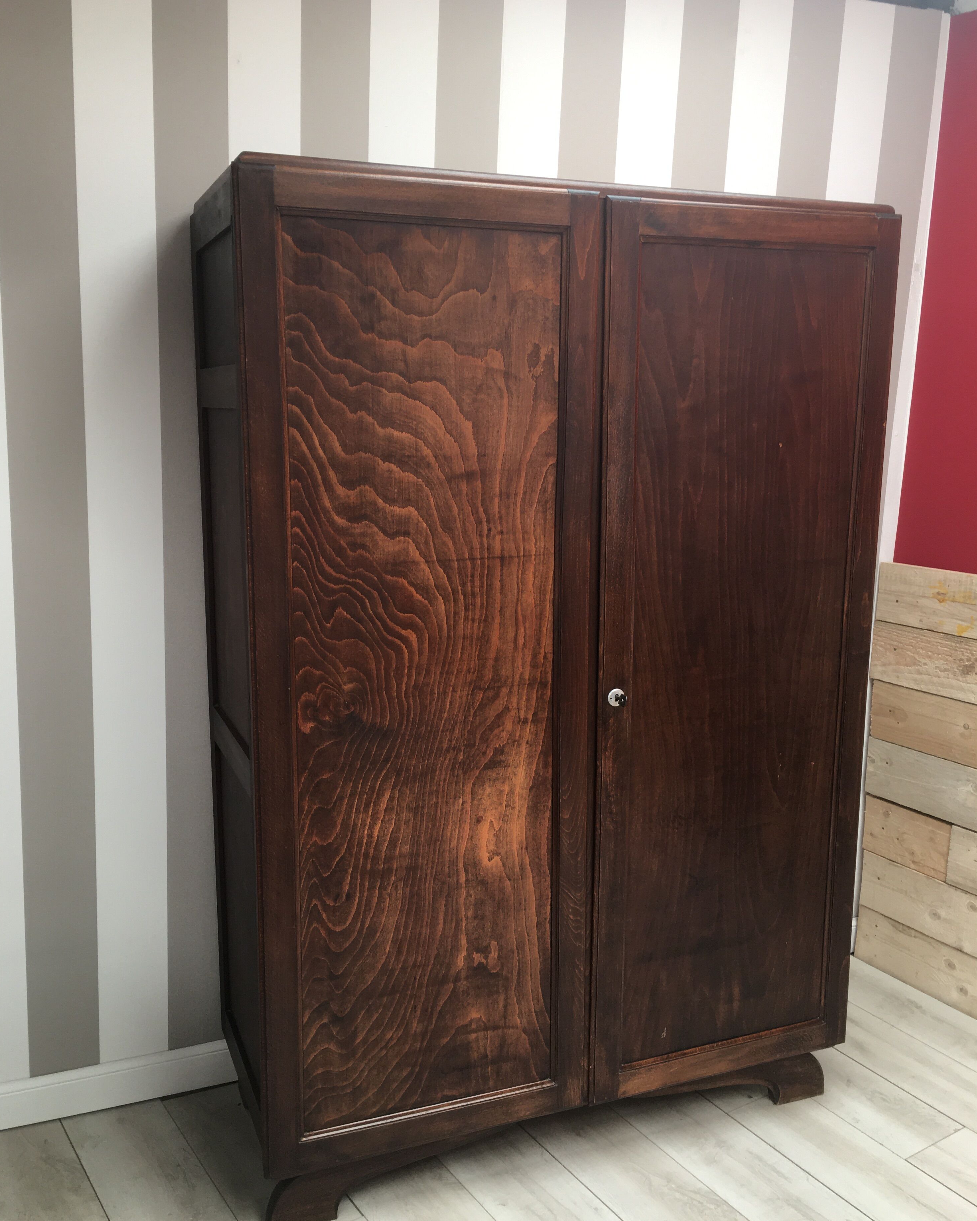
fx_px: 1121
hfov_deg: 47.1
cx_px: 478
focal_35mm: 31
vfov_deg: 57.2
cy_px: 621
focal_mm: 4.15
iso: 40
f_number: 2.2
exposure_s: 1/100
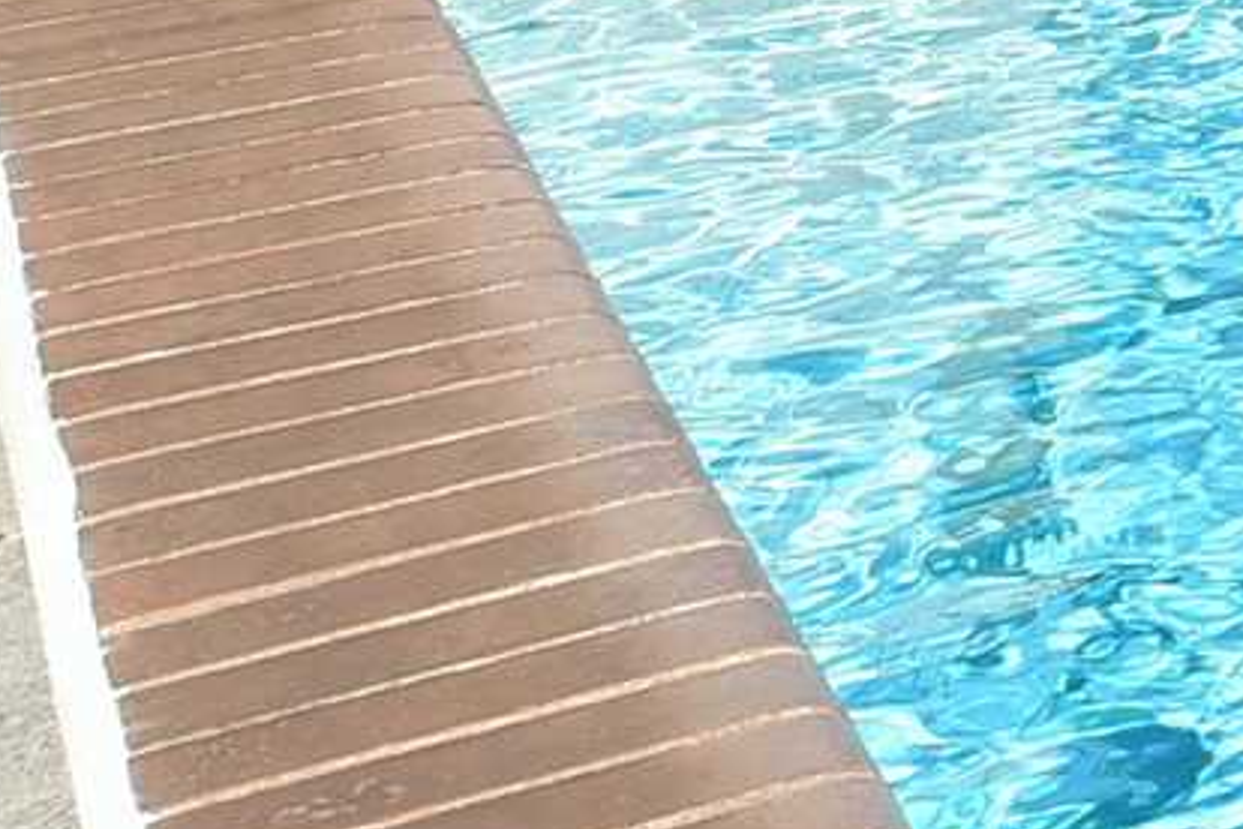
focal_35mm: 104
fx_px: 3591
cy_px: -1192
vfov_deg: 11.0
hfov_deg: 10.3
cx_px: 4083
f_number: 13
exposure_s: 1/50
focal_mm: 14
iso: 100
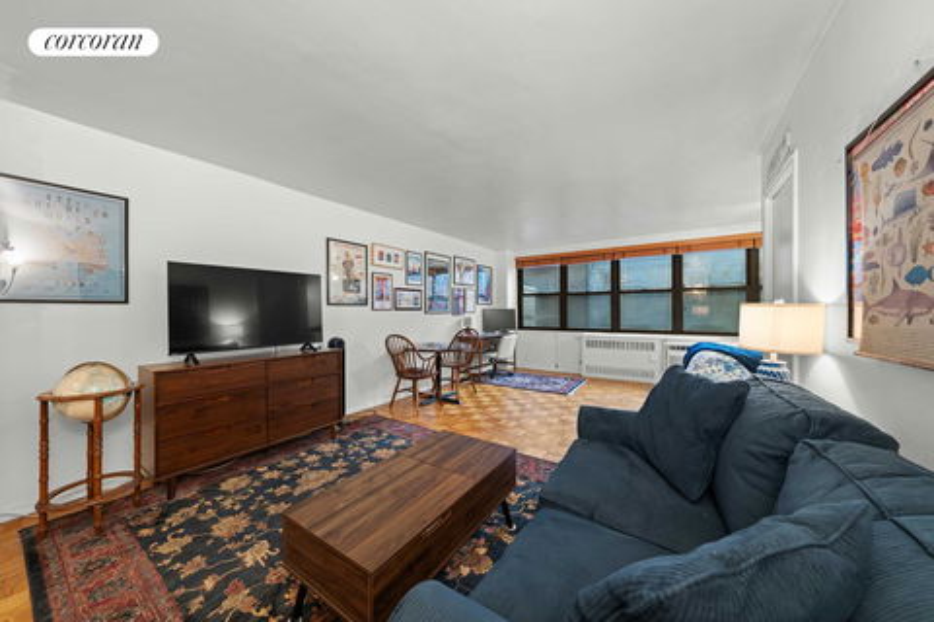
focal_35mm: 12
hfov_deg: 112.6
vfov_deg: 90.0
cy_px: 311
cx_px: 467
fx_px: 311
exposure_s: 5
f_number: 7.1
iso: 100
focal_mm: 12
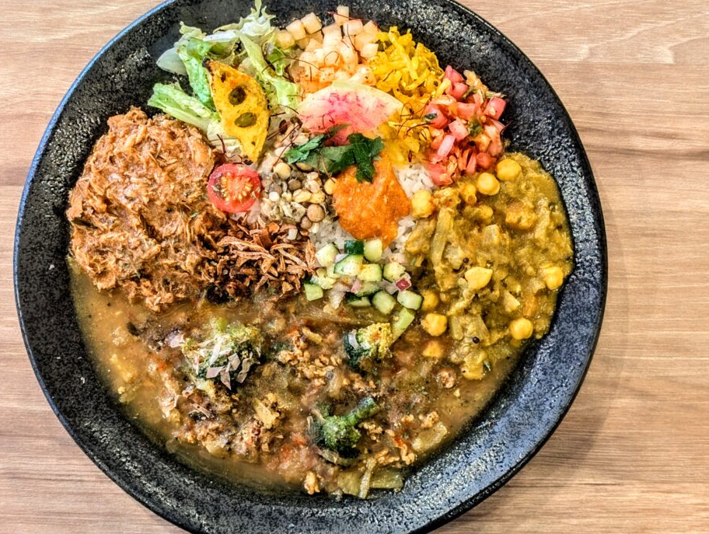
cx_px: 328
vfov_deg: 26.6
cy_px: 249
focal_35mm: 55
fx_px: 1128
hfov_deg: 34.9
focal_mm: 6.9
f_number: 1.68
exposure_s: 1/24
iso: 176
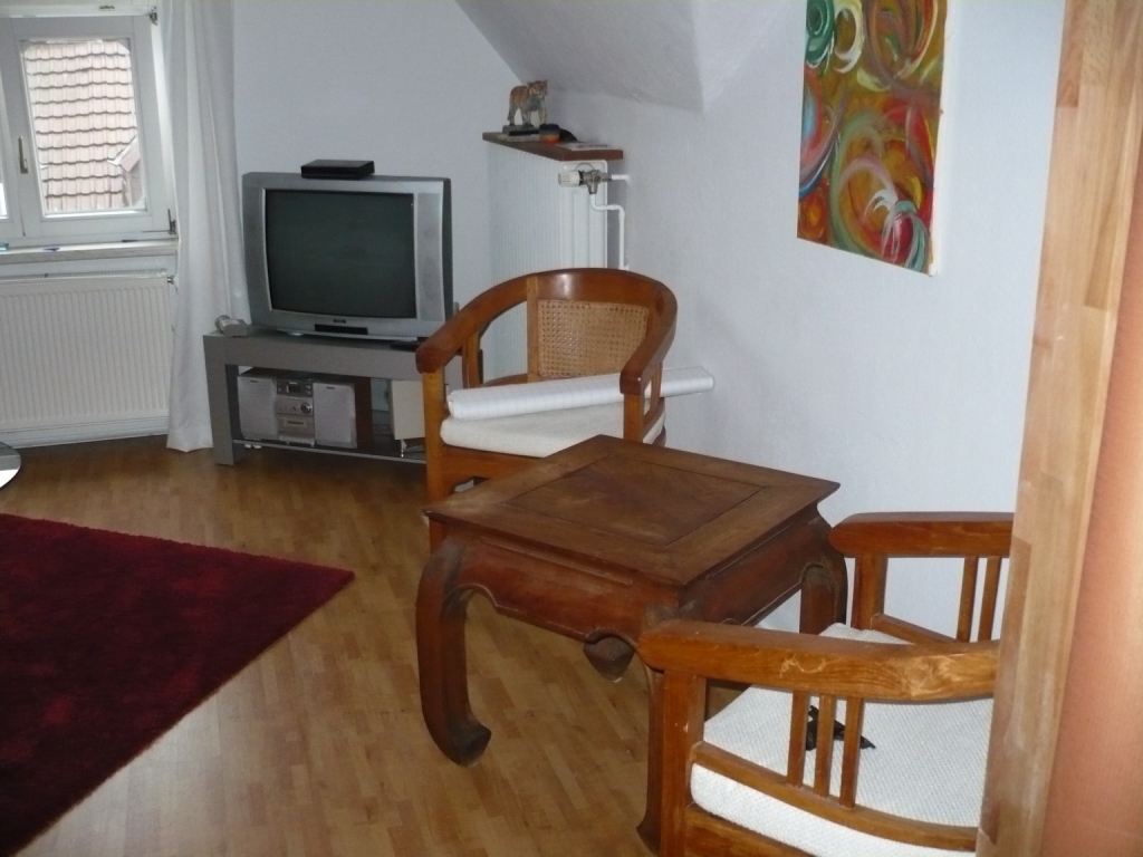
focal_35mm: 35
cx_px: 572
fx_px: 1156
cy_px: 428
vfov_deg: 40.7
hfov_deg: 52.6
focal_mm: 5.8
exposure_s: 1/30
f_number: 2.8
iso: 250
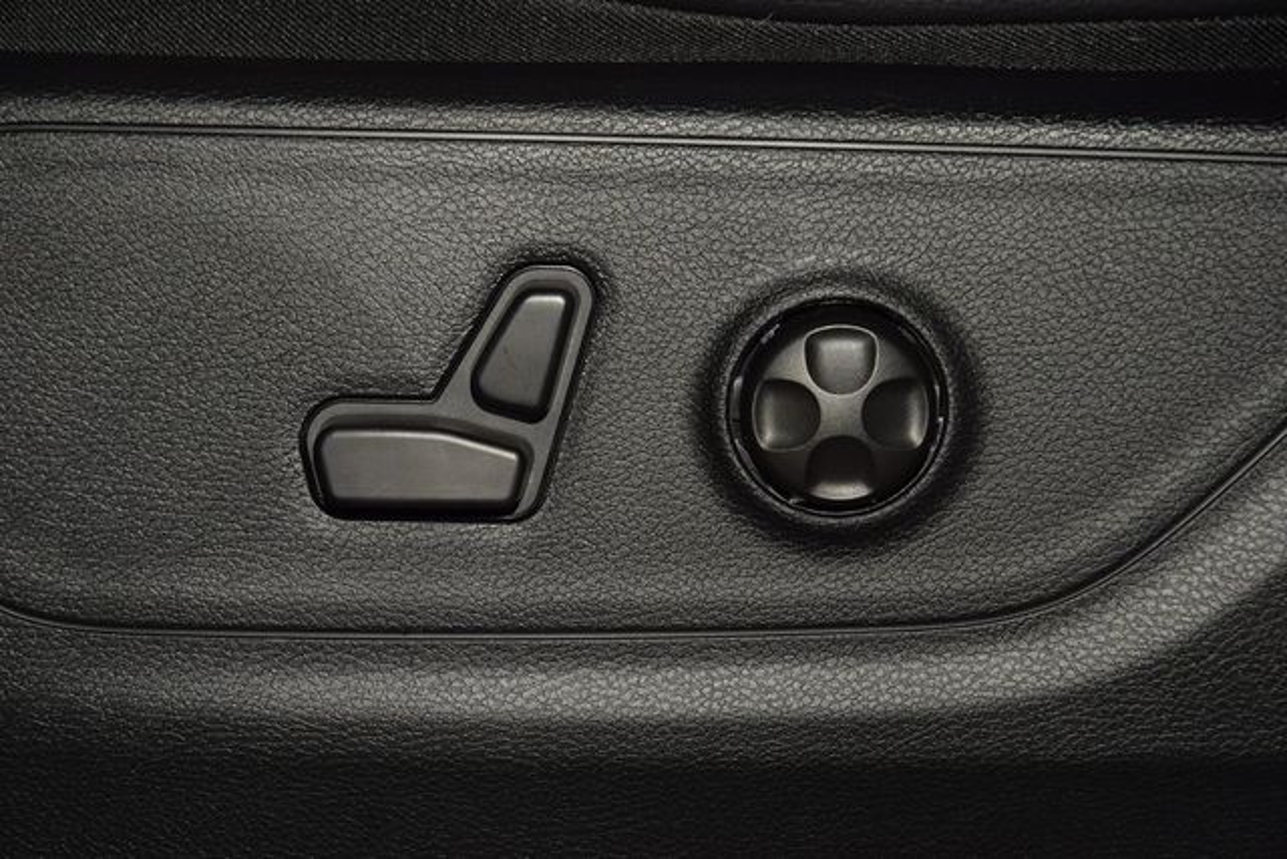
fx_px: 3754
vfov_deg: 13.0
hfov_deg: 19.5
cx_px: 644
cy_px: 430
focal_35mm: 105
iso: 100
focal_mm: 70
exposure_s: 1/125
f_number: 8
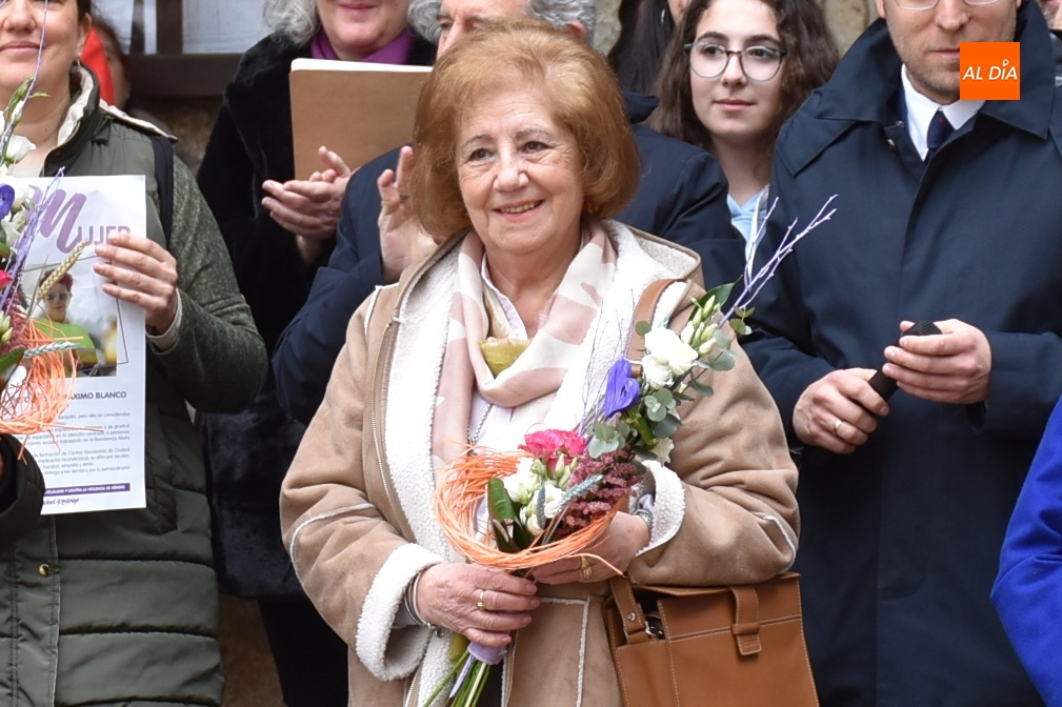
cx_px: 531
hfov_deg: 24.2
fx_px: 2477
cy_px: 354
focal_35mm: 84
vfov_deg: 16.3
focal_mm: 56
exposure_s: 1/250
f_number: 4.8
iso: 450
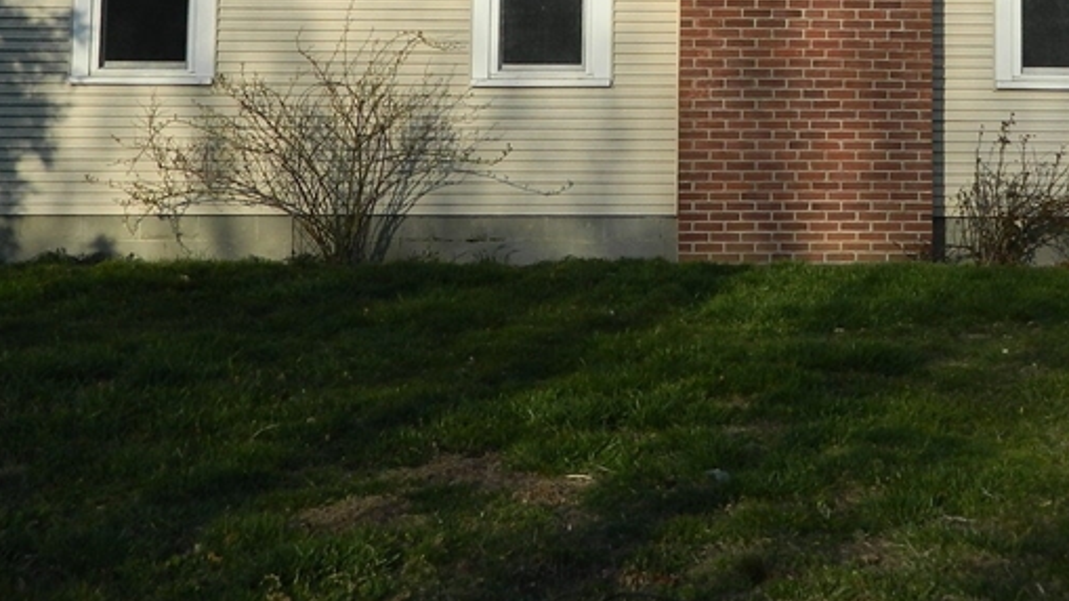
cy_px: -122
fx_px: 1927
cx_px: 794
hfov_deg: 30.5
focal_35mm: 68
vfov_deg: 16.9
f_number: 9.1
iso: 80
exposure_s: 1/160
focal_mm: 5.6
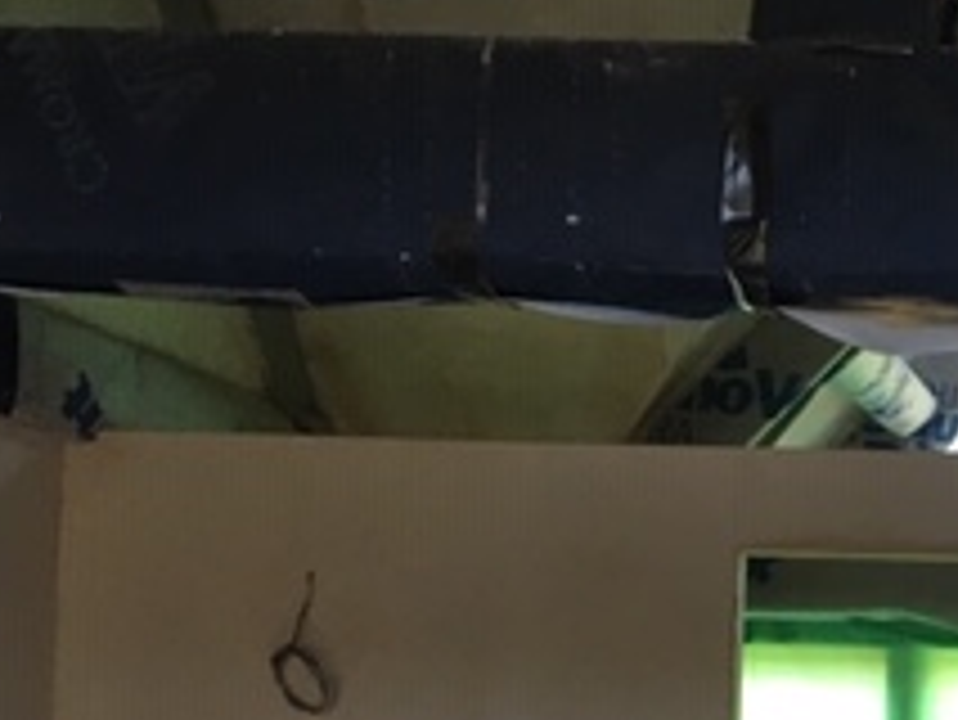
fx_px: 2409
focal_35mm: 87
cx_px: 1151
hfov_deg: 21.0
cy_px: 716
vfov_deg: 16.6
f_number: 2.2
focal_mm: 4.15
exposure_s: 1/33
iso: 40
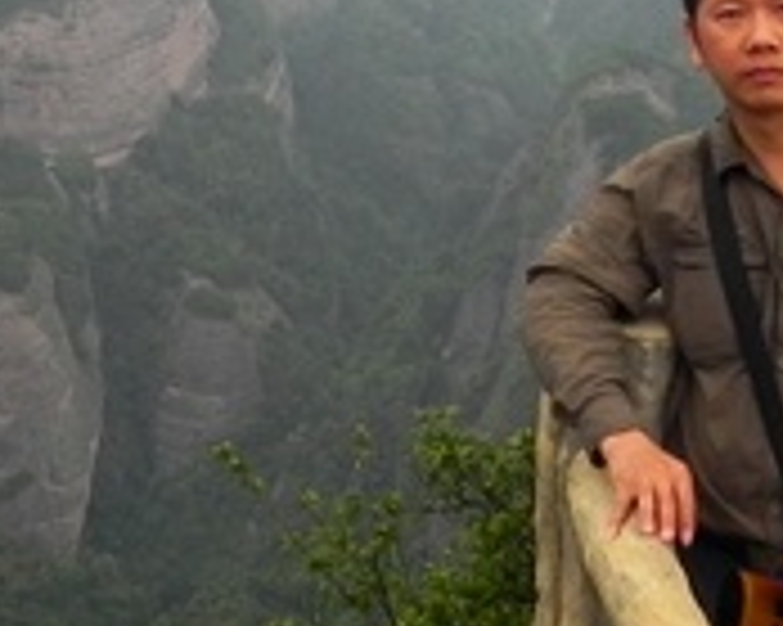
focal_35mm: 102
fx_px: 2362
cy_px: 70
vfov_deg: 14.9
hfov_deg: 18.8
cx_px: 392
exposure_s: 1/138
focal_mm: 4.6
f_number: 4.5
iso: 160
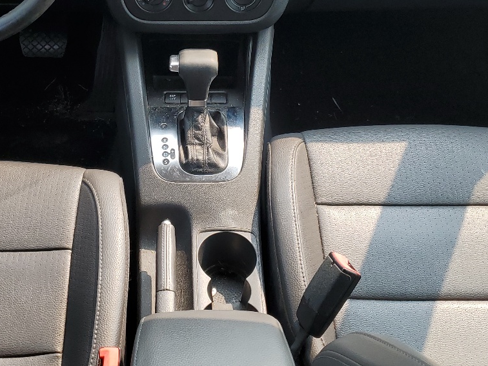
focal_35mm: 55
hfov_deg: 34.7
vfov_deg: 26.3
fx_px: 775
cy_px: 108
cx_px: 178
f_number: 1.5
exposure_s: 1/417
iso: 50
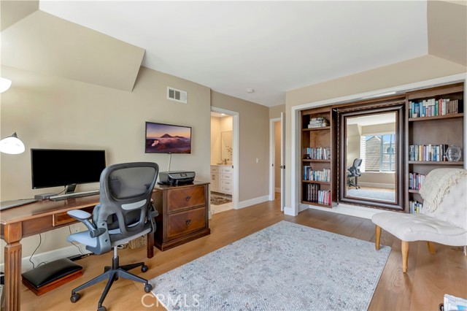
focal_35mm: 15
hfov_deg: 100.4
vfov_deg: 77.3
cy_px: 156
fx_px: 194
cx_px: 234
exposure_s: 1/320
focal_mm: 10
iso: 640
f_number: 2.8
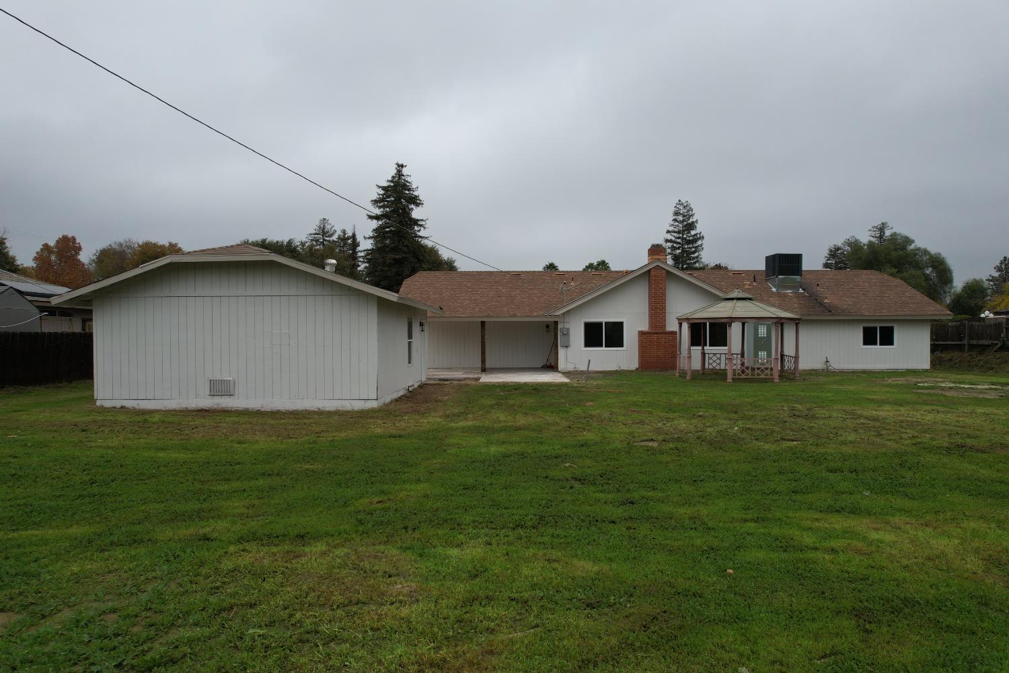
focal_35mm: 22
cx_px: 504
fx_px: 617
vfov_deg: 57.2
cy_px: 336
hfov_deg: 78.6
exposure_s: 1/640
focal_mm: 8.38
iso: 100
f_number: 2.8
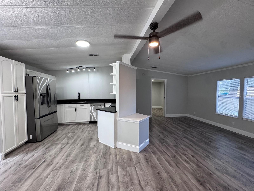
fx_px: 103
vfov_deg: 85.7
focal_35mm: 14
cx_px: 127
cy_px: 96
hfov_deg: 102.1
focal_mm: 2.22
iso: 200
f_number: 2.2
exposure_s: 1/120
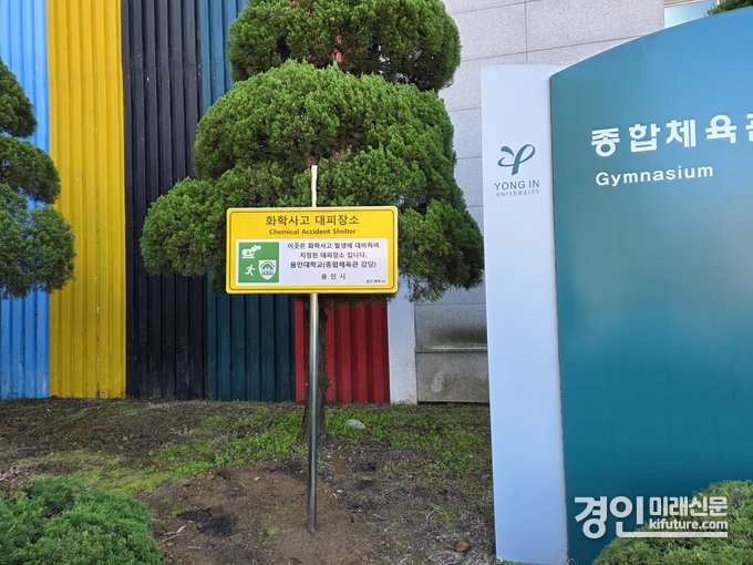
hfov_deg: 73.9
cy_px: 282
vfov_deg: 58.9
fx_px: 500
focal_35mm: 23
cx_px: 376
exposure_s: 1/180
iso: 50
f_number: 1.7
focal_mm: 6.25
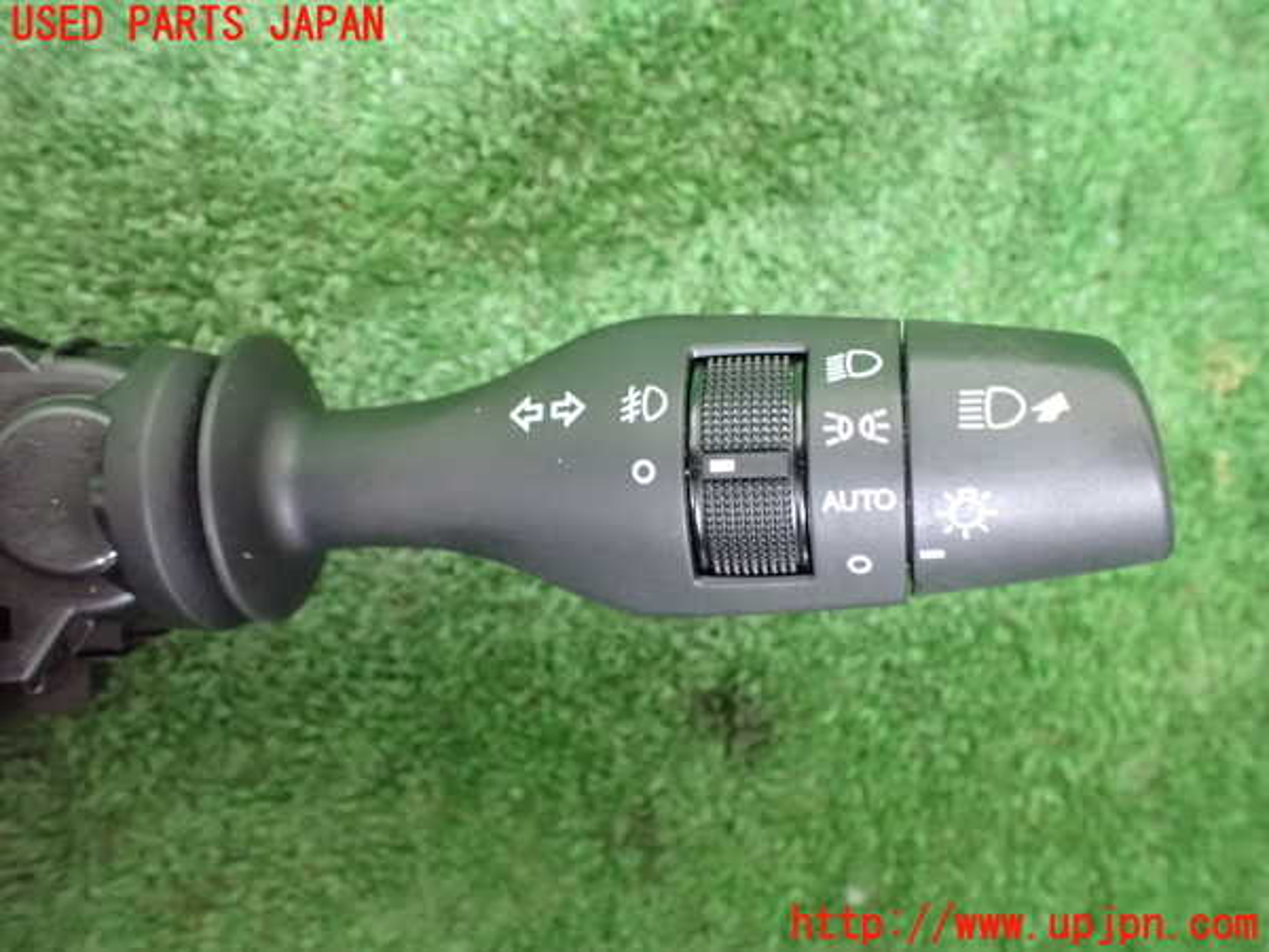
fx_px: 1100
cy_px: 476
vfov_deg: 46.8
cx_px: 634
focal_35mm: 30
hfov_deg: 60.0
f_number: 2.3
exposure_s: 1/15
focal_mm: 5.4
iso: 1600
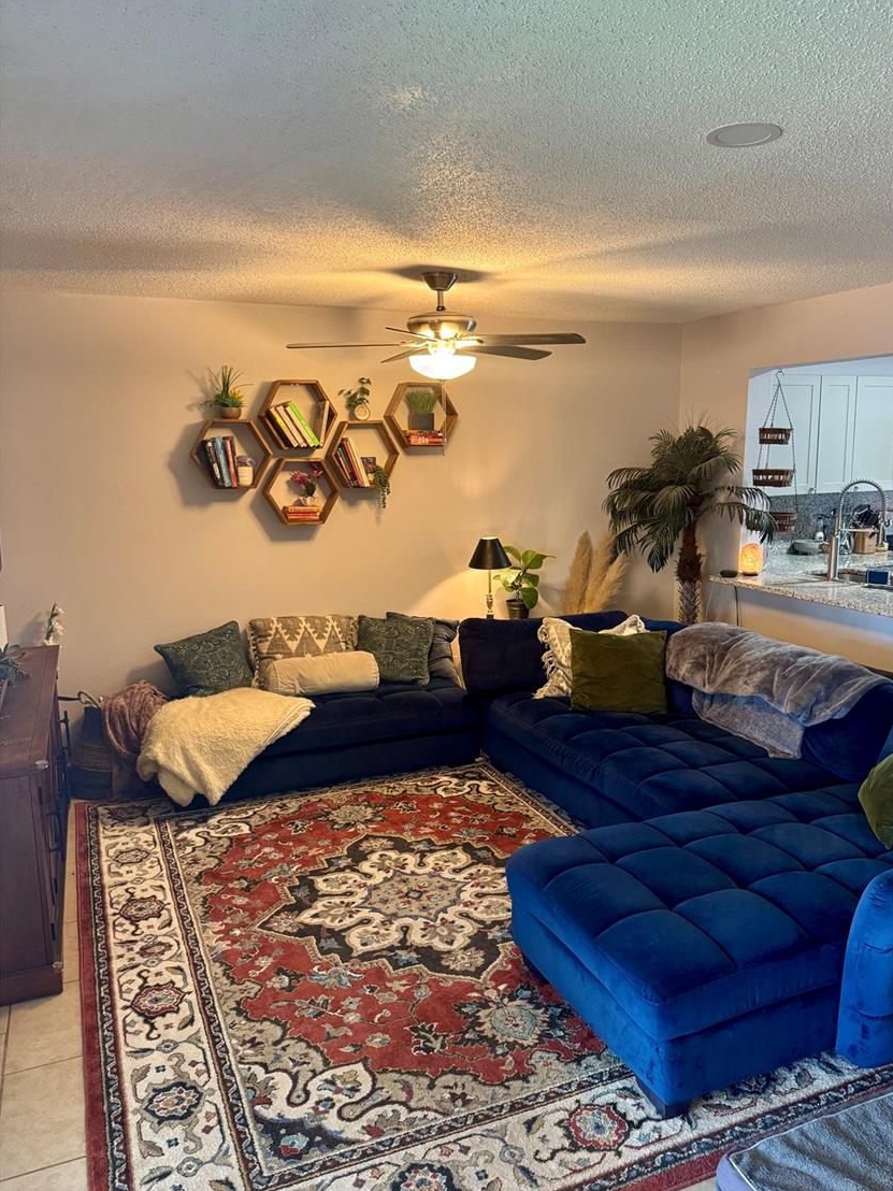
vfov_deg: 67.3
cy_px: 608
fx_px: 894
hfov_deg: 53.0
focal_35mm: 26
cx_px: 481
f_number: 1.78
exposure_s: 1/60
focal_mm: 6.76
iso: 400
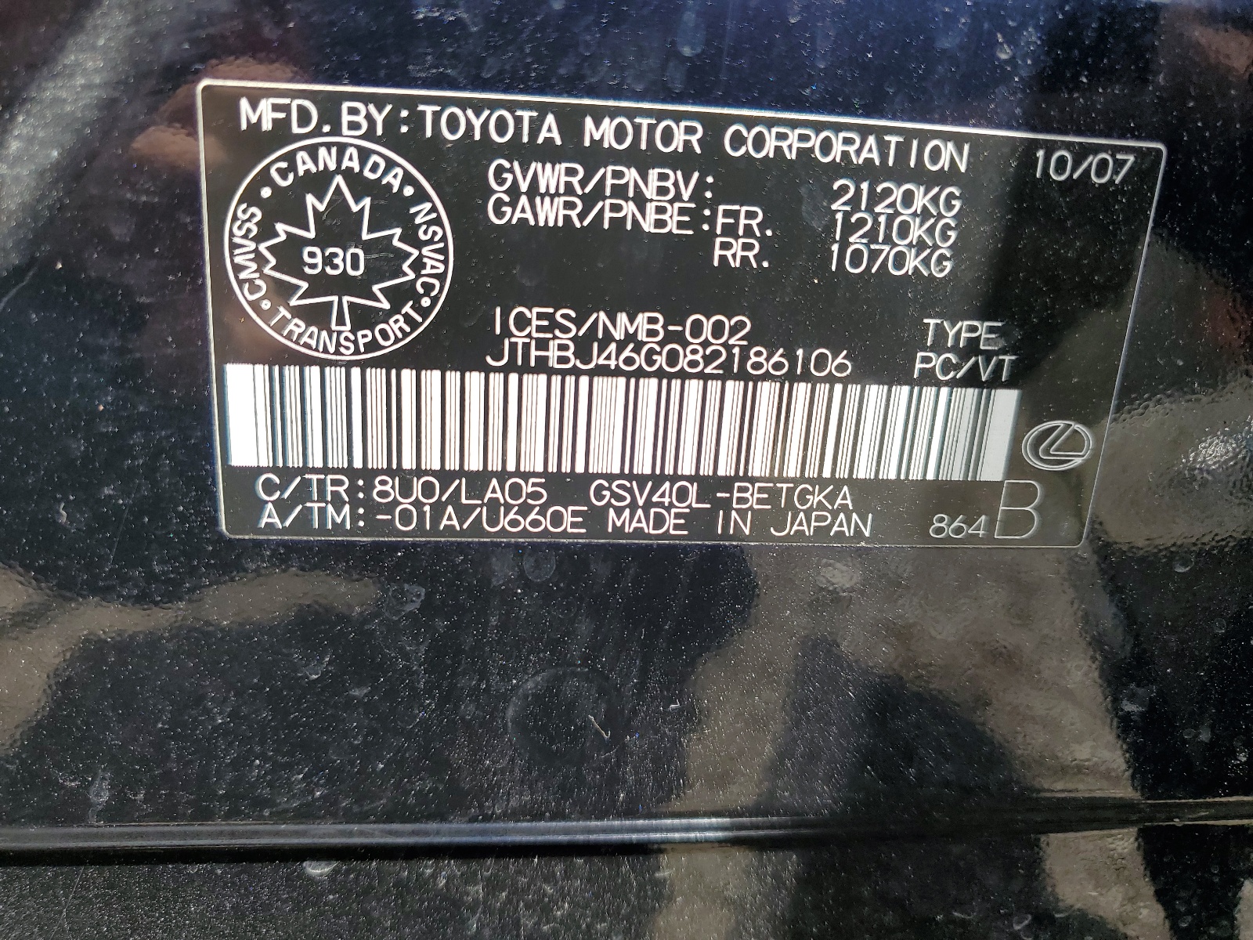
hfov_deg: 67.3
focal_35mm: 26
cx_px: 626
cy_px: 470
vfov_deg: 53.1
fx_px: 941
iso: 50
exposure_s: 1/714
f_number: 1.5
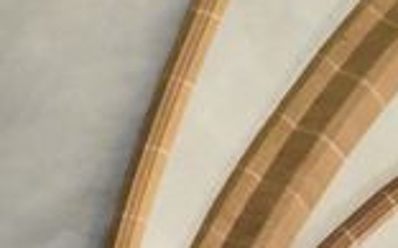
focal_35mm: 165
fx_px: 1787
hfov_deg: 12.4
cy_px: 496
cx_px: -98
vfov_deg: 7.6
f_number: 4.5
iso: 12800
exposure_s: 1/60
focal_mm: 24
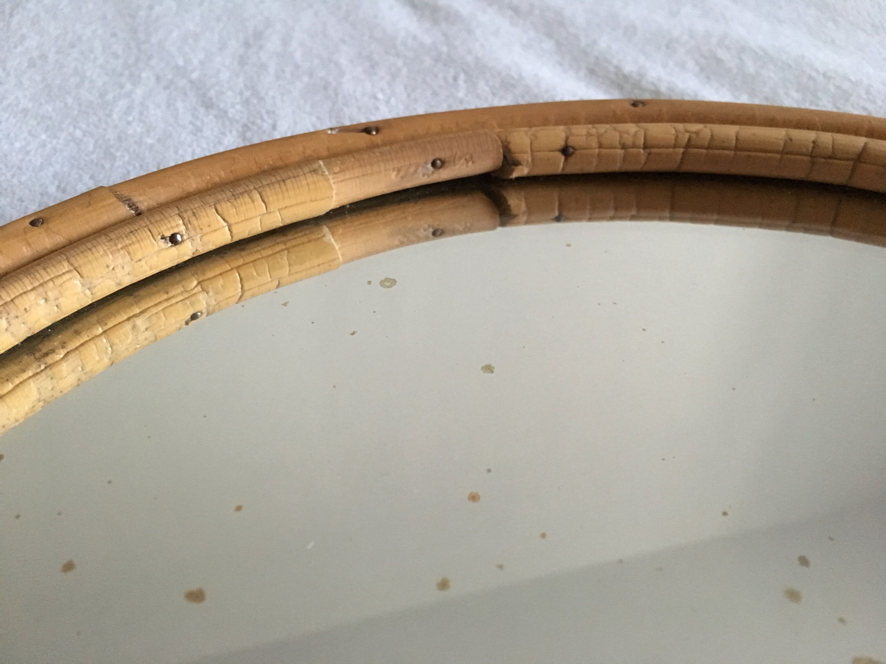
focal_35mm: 29
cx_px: 443
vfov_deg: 48.2
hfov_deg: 61.7
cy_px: 332
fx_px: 742
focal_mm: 4.15
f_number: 2.2
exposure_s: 1/17
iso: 320
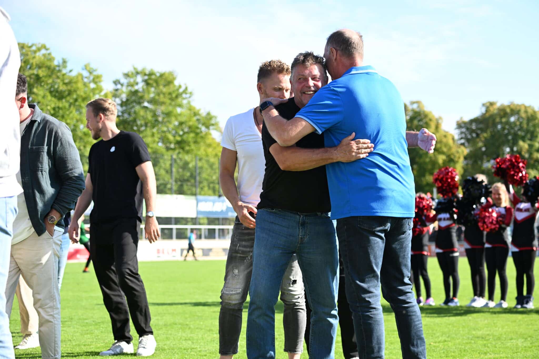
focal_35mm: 80
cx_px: 270
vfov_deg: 17.1
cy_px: 180
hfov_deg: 25.4
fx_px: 1198
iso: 720
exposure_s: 1/1600
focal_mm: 80
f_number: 4.5
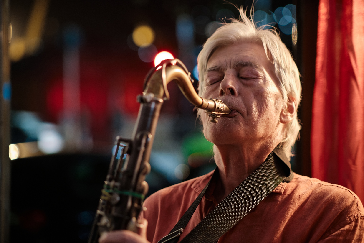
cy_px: 122
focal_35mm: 84
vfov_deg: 16.3
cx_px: 182
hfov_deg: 24.2
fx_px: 849
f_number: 1.4
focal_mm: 56
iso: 1000
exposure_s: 1/30
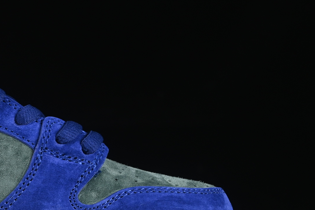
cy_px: 118
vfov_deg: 7.1
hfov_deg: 10.4
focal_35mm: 194
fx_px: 1698
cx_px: -59
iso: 160
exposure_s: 1/80
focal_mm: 50
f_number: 6.3
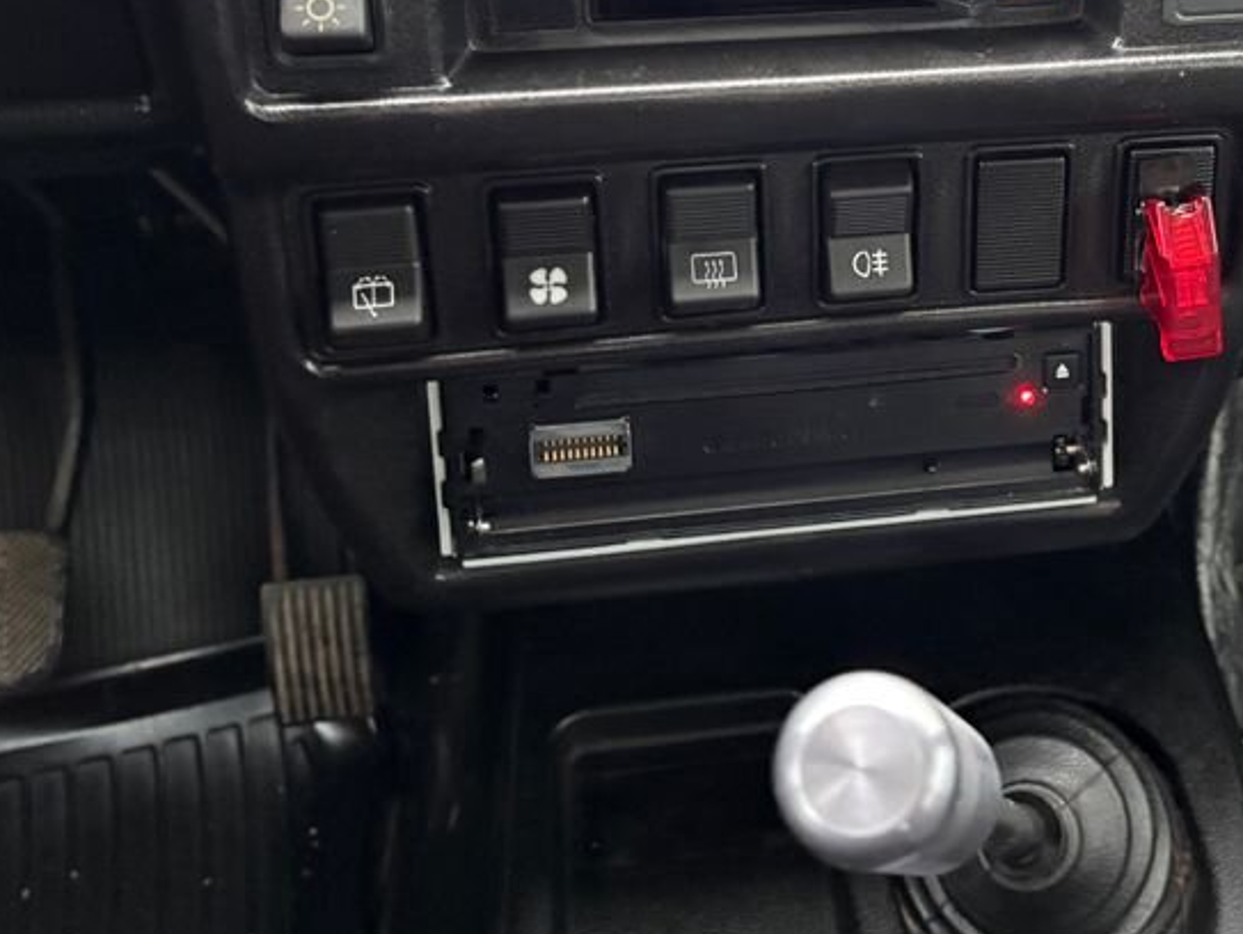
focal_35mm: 49
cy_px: 160
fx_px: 1761
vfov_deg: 28.9
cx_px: 941
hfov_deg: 37.9
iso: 1000
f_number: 1.6
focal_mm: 5.96
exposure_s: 1/30
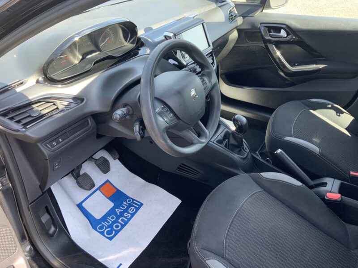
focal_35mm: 29
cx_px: 179
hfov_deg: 61.7
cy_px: 134
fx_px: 300
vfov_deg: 48.2
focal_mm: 3
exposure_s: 1/122
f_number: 1.8
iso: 50
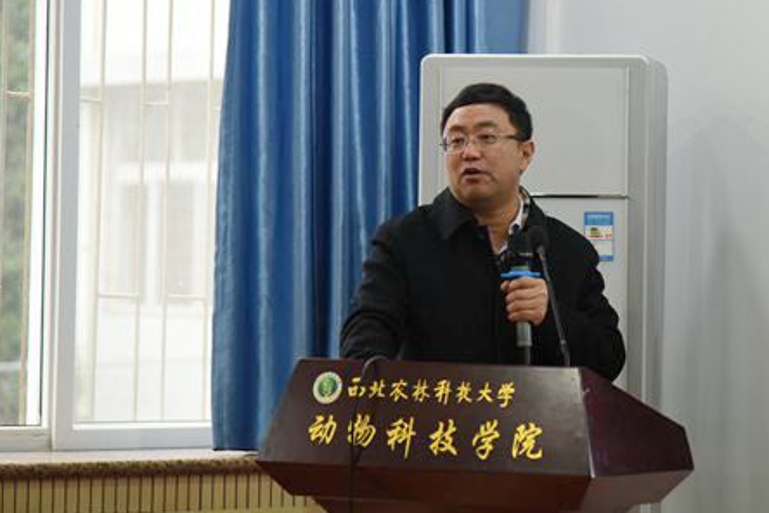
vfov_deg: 8.5
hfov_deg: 12.7
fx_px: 3460
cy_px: 211
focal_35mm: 162
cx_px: 494
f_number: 4
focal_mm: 120
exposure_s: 1/320
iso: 2500
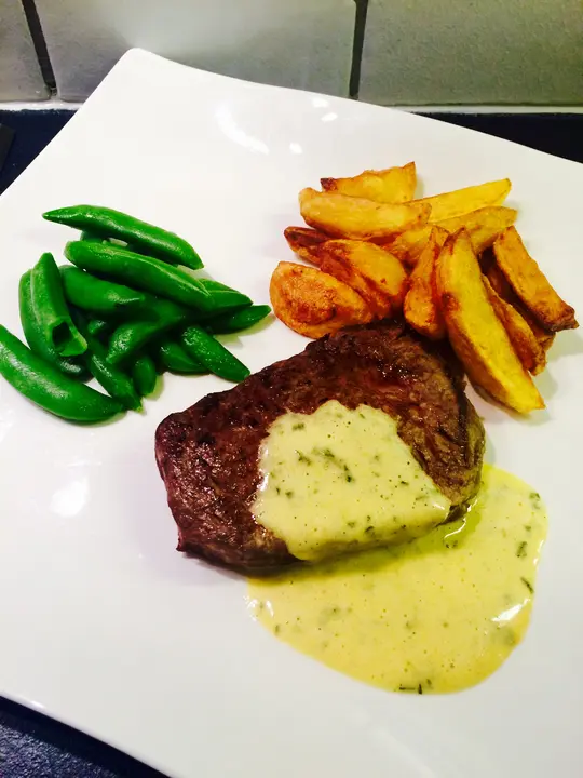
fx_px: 651
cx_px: 292
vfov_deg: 61.7
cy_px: 389
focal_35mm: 29
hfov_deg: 48.2
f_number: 2.2
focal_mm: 4.15
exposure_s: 1/33
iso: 50
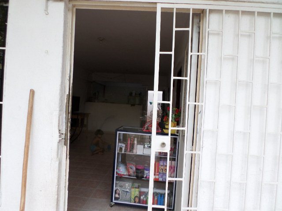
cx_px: 141
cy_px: 106
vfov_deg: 54.9
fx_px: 204
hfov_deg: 69.4
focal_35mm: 25
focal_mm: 4.5
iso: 80
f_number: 2.5
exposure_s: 1/180
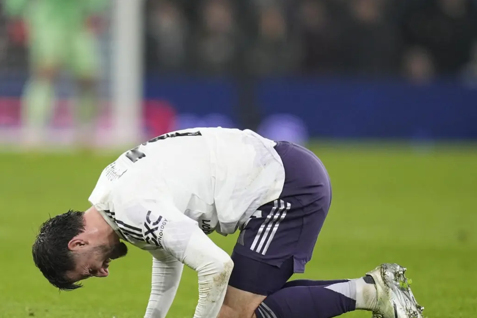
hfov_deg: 3.0
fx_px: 9248
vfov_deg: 2.0
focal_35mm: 698
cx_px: 200
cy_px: 184
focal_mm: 400
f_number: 2.8
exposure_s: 1/1000
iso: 1600
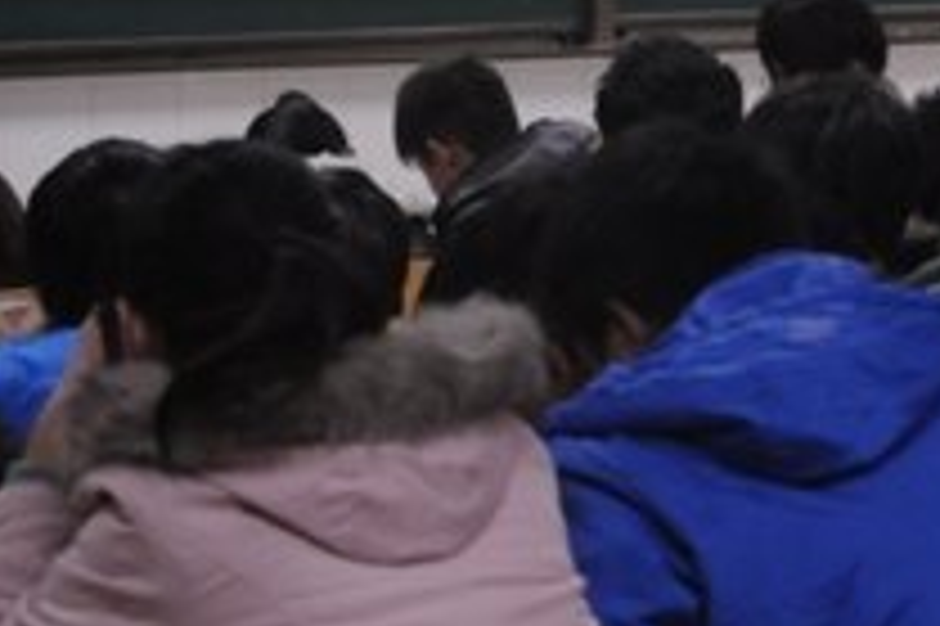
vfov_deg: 6.2
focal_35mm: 220
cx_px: 998
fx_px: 5740
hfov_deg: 9.3
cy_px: -137
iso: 1250
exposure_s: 1/30
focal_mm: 48
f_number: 4.8
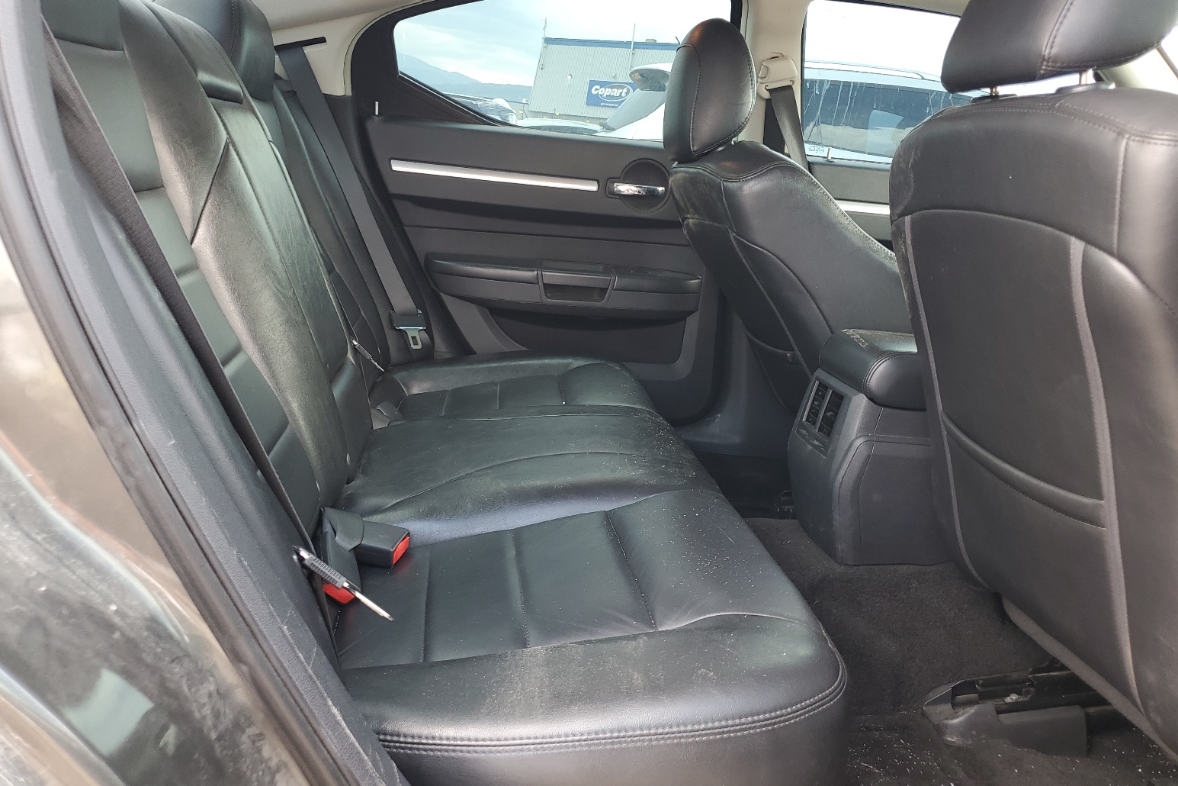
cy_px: 353
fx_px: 916
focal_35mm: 28
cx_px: 597
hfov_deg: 65.5
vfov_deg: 46.3
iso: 50
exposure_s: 1/60.2
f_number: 1.5
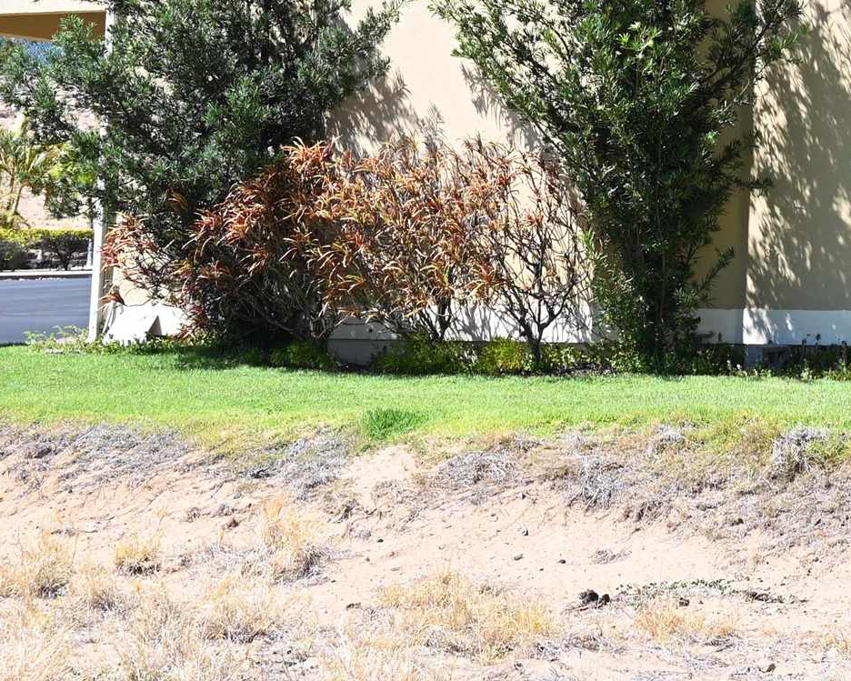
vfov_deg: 12.8
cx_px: 1025
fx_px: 2947
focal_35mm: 117
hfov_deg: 15.8
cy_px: -162
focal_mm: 38
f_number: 11
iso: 100
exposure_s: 1/60
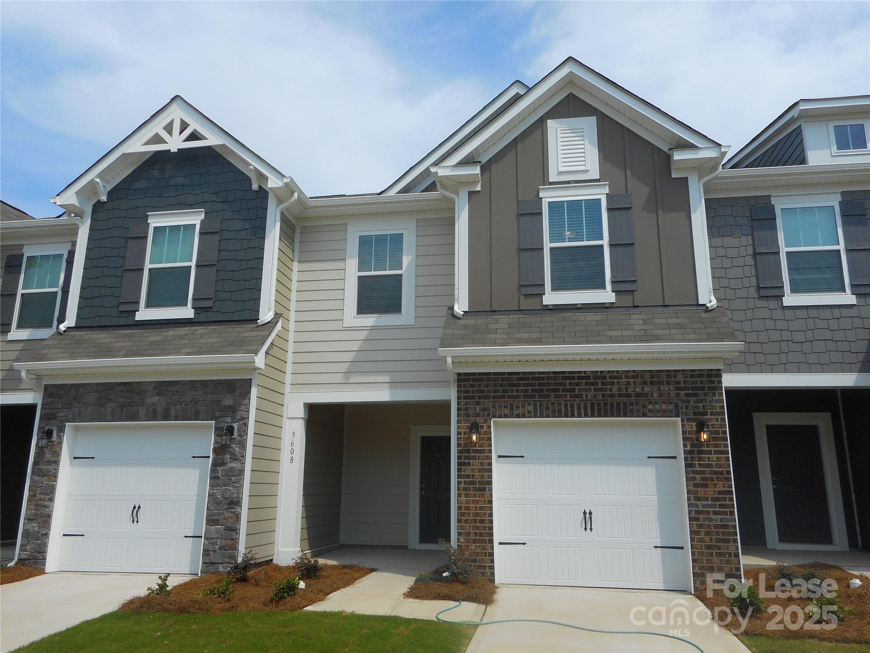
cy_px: 326
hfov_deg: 69.4
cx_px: 435
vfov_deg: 54.9
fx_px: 628
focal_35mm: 25
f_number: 3.7
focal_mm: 4.5
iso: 80
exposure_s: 1/1000
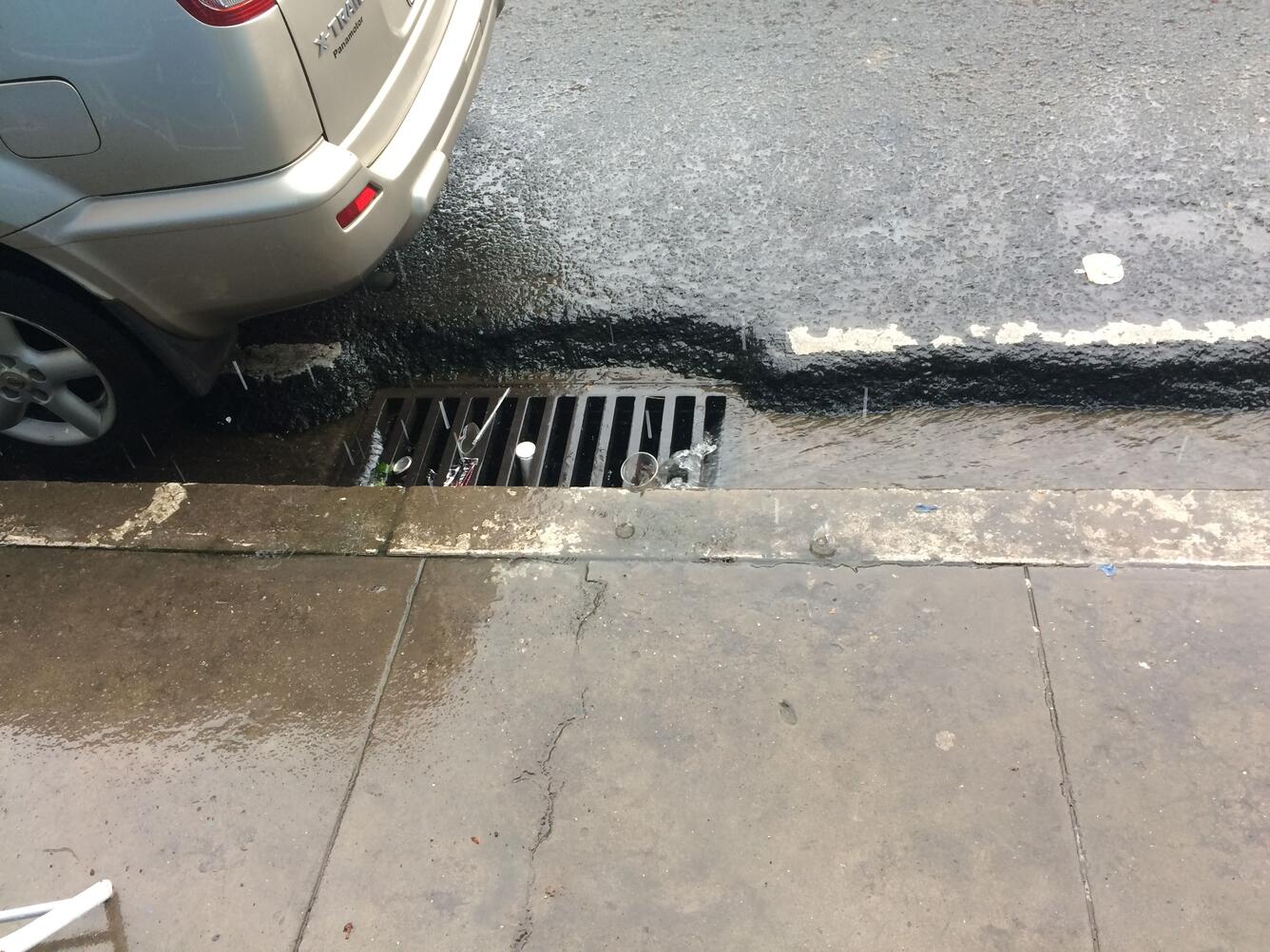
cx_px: 635
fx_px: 1064
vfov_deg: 48.2
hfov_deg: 61.7
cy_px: 476
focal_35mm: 29
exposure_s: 1/40
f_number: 2.2
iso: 40
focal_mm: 4.15
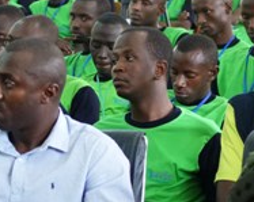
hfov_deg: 7.2
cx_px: -72
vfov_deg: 5.8
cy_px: 104
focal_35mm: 266
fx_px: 1994
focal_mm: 55
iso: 1600
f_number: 5.6
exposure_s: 1/30
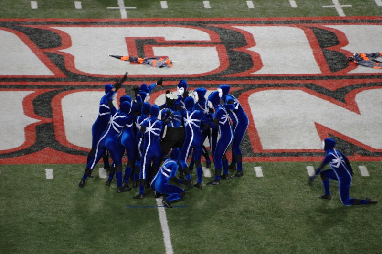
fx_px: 3181
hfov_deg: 6.9
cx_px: 191
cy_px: 127
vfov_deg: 4.6
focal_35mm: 300
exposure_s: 1/60
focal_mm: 200
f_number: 2.8
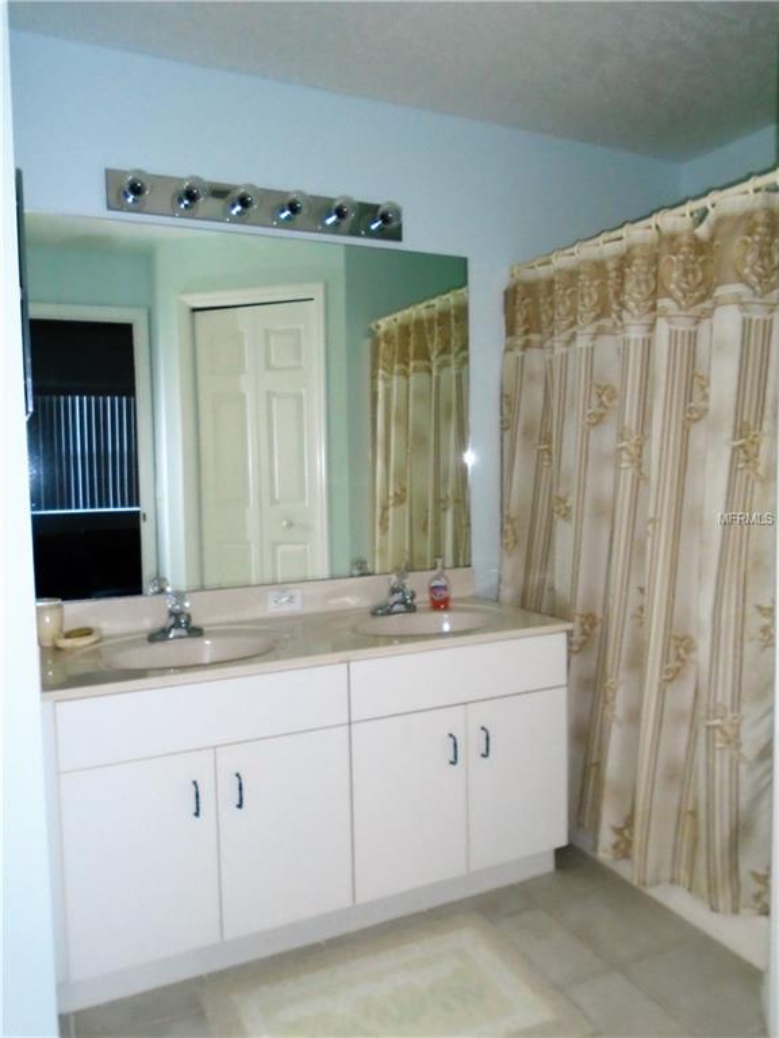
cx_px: 390
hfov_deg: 53.1
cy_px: 519
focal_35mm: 26
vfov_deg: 67.3
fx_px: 780
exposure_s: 1/30
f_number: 3.2
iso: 400
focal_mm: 4.6
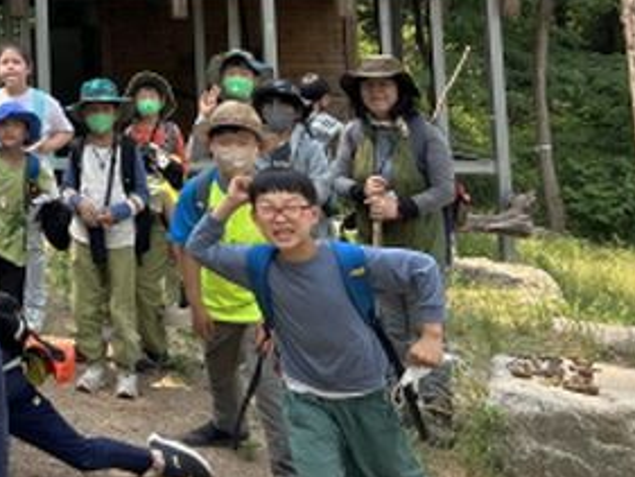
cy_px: -138
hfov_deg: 23.4
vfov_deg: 18.6
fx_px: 1358
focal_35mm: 74
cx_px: -179
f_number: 1.5
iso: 50
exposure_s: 1/769
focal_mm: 5.7
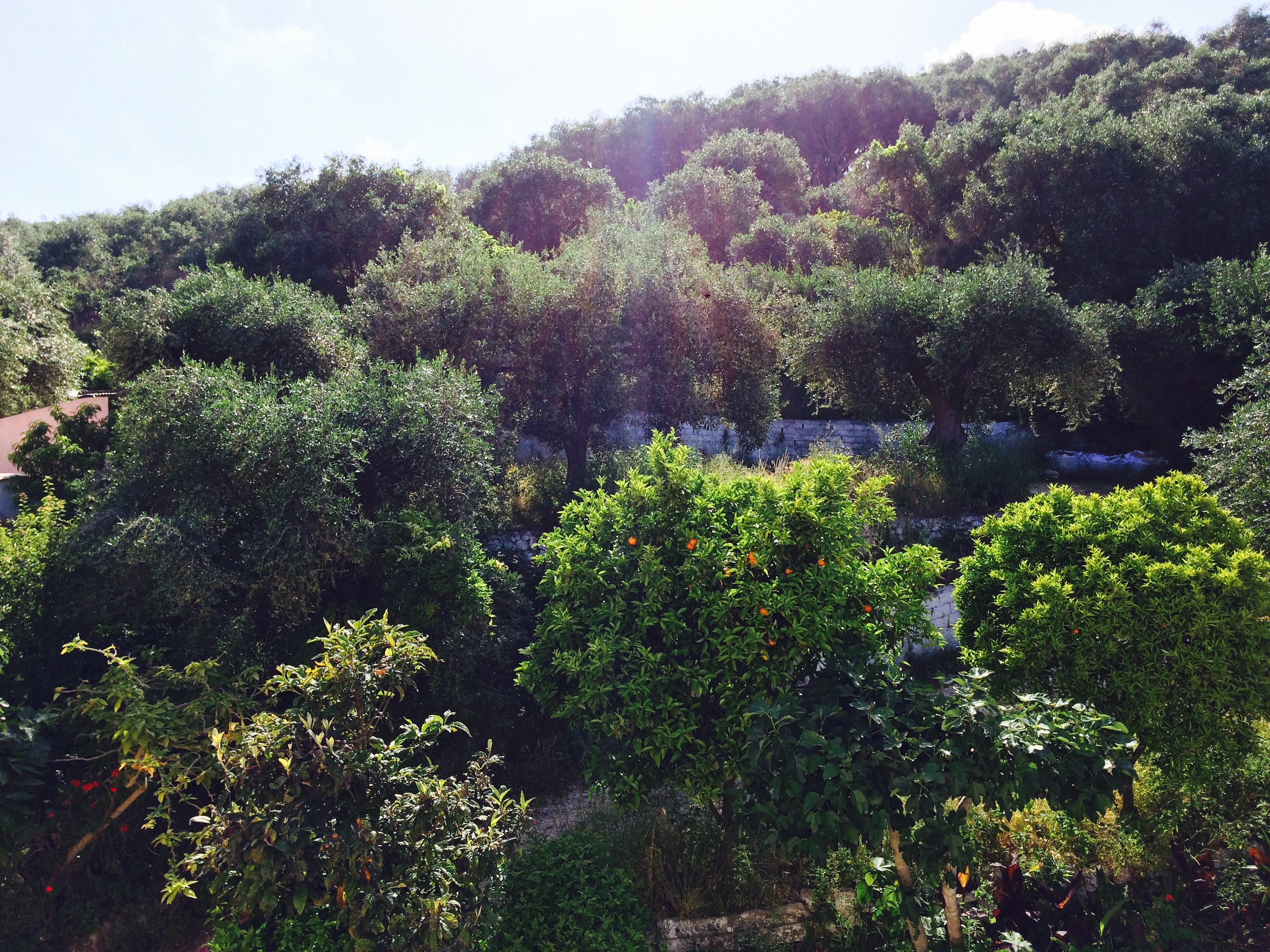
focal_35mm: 29
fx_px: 1064
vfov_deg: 48.2
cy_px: 476
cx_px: 635
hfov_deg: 61.7
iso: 32
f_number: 2.2
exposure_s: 1/1026
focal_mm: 4.15
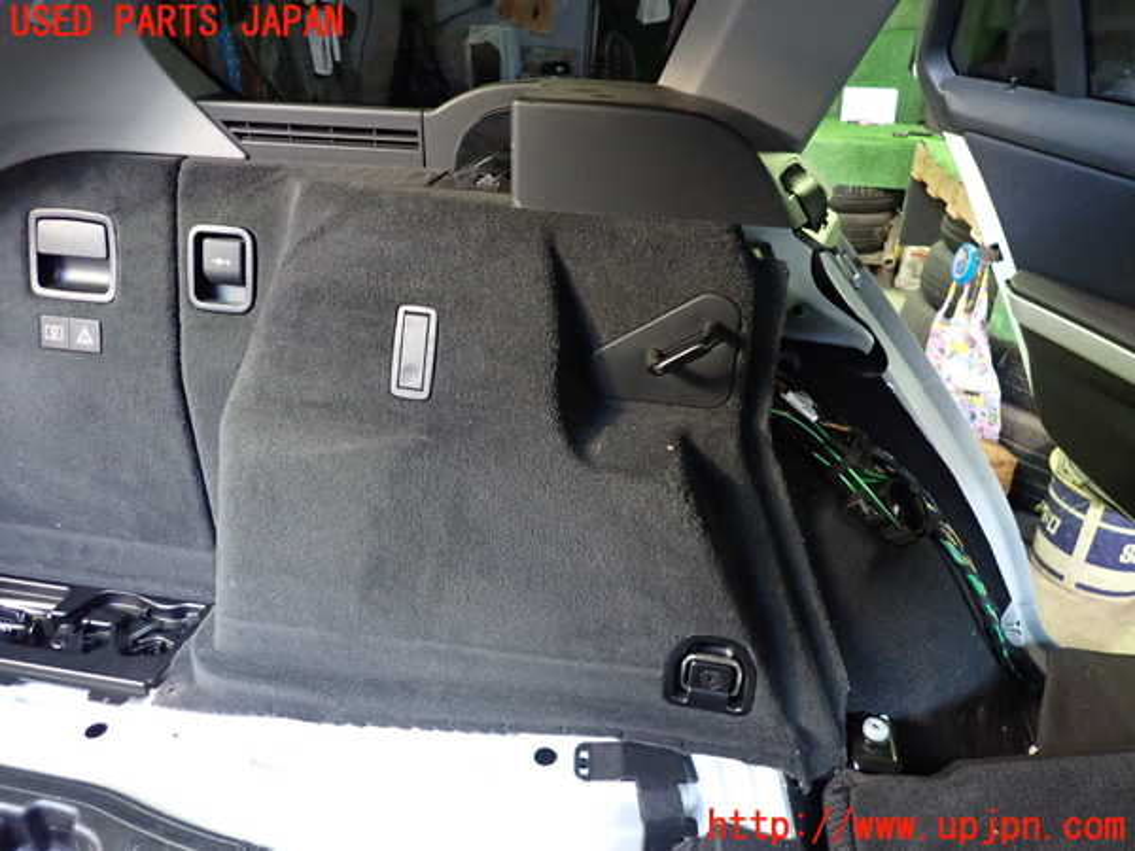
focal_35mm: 25
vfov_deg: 54.9
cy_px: 426
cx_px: 568
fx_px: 820
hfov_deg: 69.4
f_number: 2
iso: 800
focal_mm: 4.5
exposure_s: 1/25
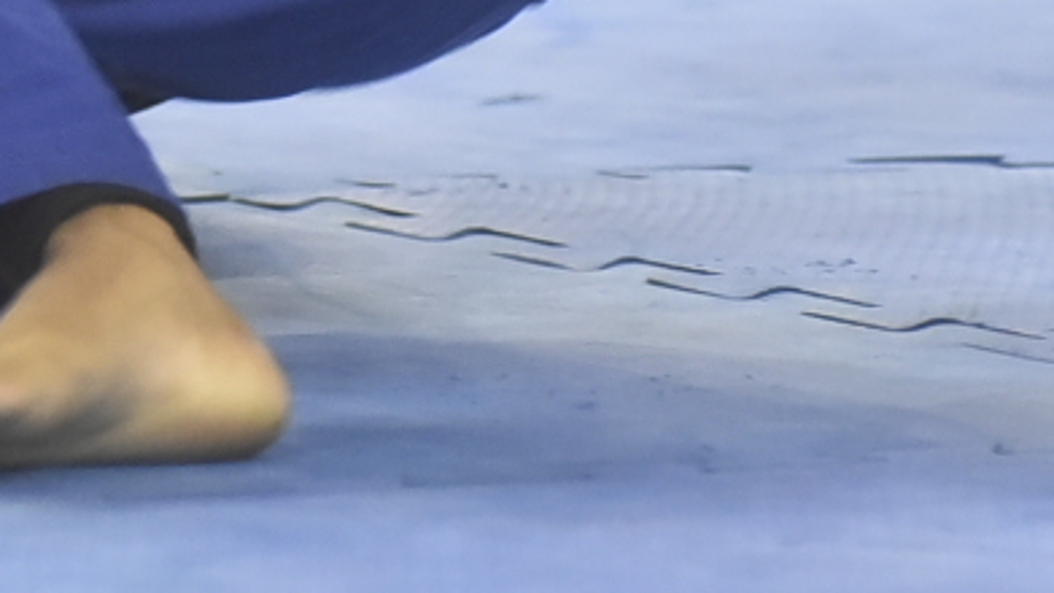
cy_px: -757
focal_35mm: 630
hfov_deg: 3.4
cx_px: 62
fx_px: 17608
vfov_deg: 1.9
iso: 3200
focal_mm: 145
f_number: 5
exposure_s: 1/250
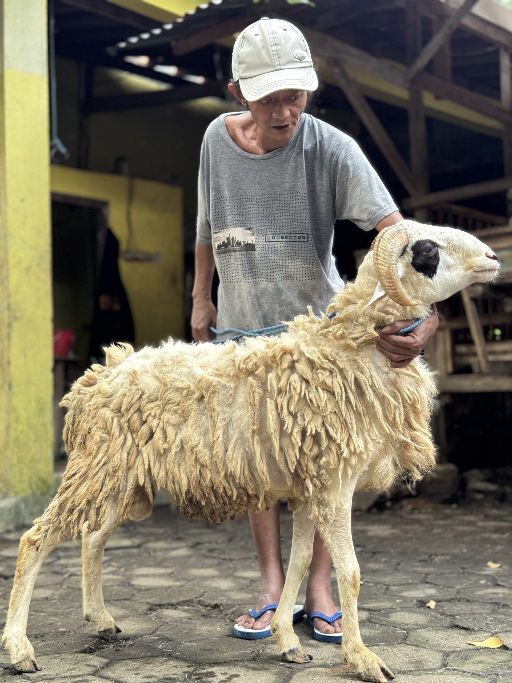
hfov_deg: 30.3
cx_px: 256
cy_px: 342
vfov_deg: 39.7
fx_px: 947
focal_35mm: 48
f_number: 1.78
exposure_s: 1/60
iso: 160
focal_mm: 6.76
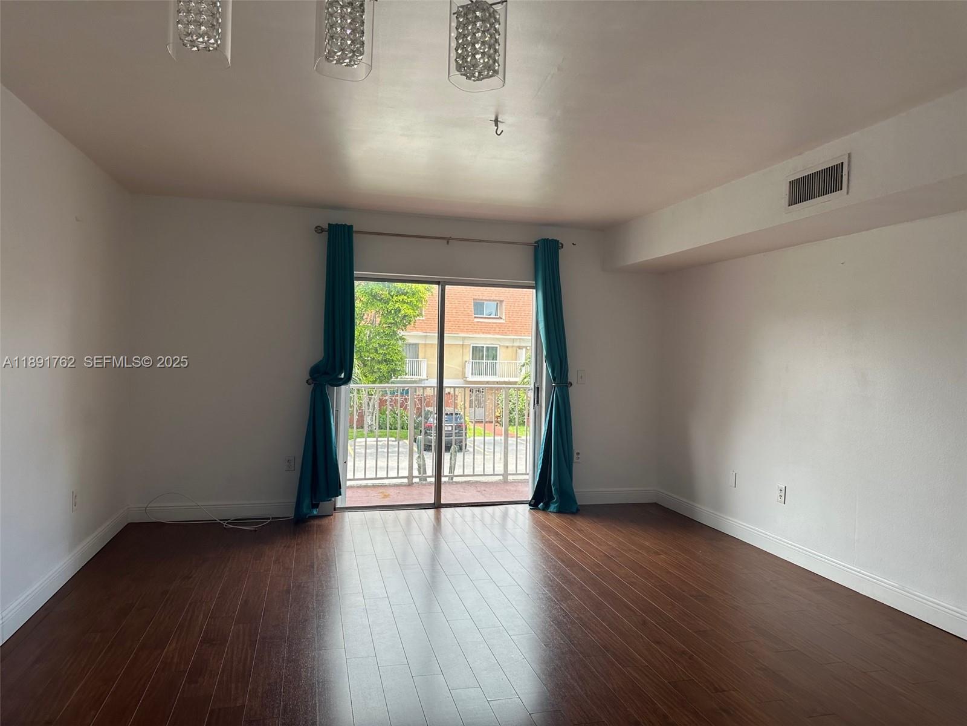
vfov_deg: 56.8
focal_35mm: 24
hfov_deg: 71.6
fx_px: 670
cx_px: 484
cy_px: 363
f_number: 1.78
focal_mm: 6.86
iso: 80
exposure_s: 1/417
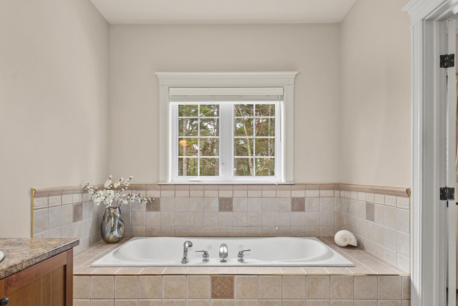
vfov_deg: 59.0
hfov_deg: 81.2
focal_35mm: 21
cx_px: 225
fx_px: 267
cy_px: 184
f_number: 10
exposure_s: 1/3
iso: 400
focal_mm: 10
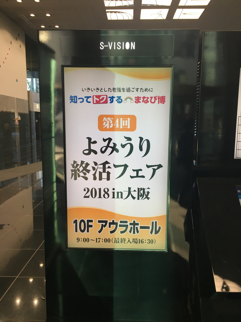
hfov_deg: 48.2
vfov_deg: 61.7
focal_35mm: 29
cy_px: 161
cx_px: 120
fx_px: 269
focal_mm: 4.2
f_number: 2.2
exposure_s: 1/40
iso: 25
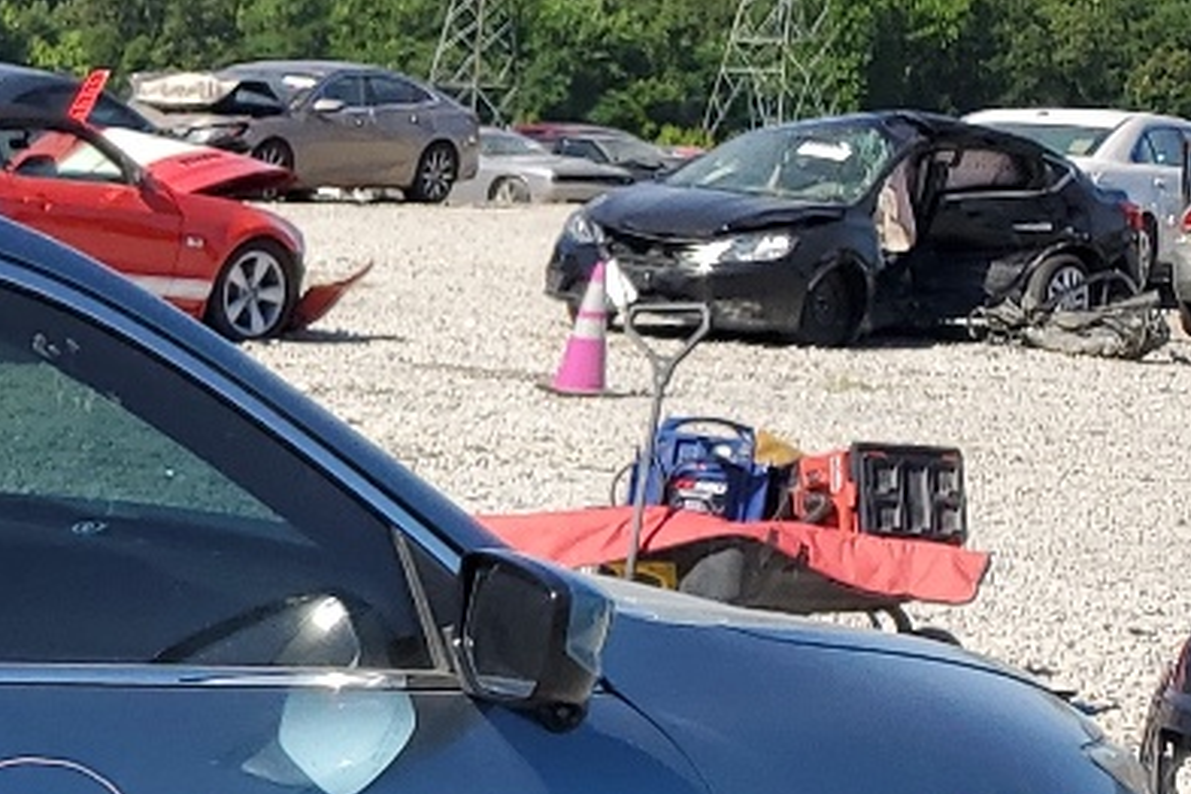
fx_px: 3639
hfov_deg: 15.5
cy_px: 961
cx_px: -1070
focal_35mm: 110
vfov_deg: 12.2
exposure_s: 1/2500
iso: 50
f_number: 1.5
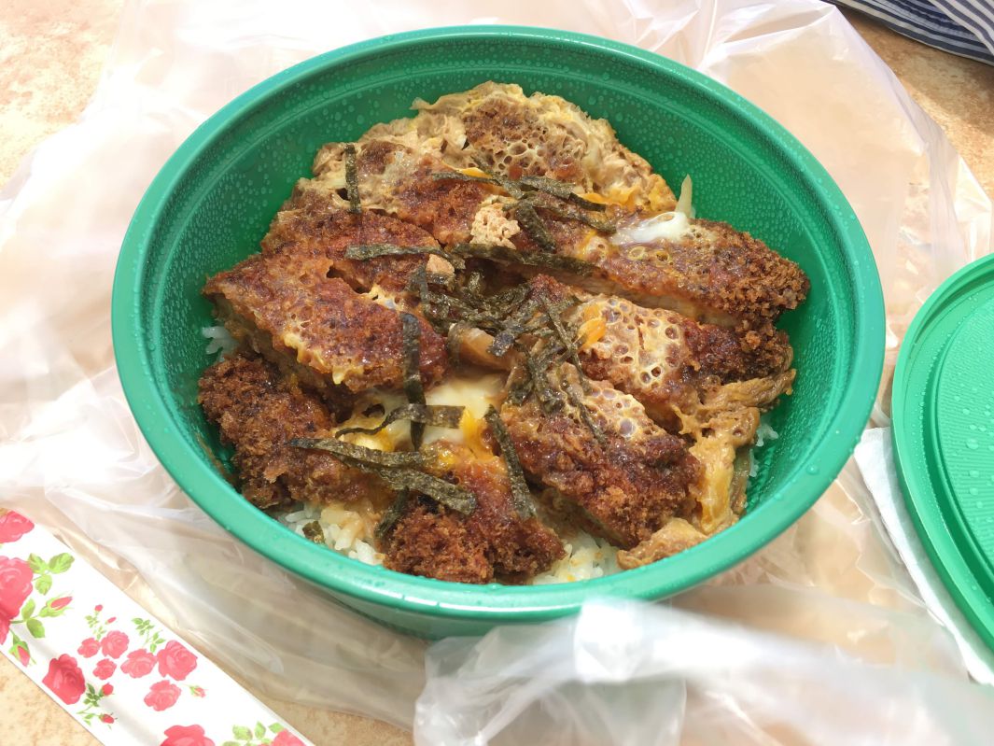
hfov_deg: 61.7
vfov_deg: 48.2
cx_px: 497
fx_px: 833
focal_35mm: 29
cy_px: 373
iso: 25
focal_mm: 4.15
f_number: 2.2
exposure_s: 1/277
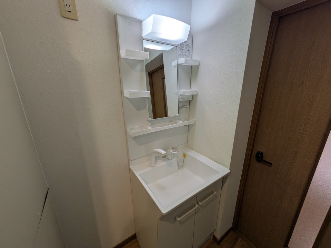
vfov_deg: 85.7
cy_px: 124
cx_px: 166
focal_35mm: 14
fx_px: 134
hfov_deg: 102.1
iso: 55
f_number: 2.2
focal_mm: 1.83
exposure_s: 1/60
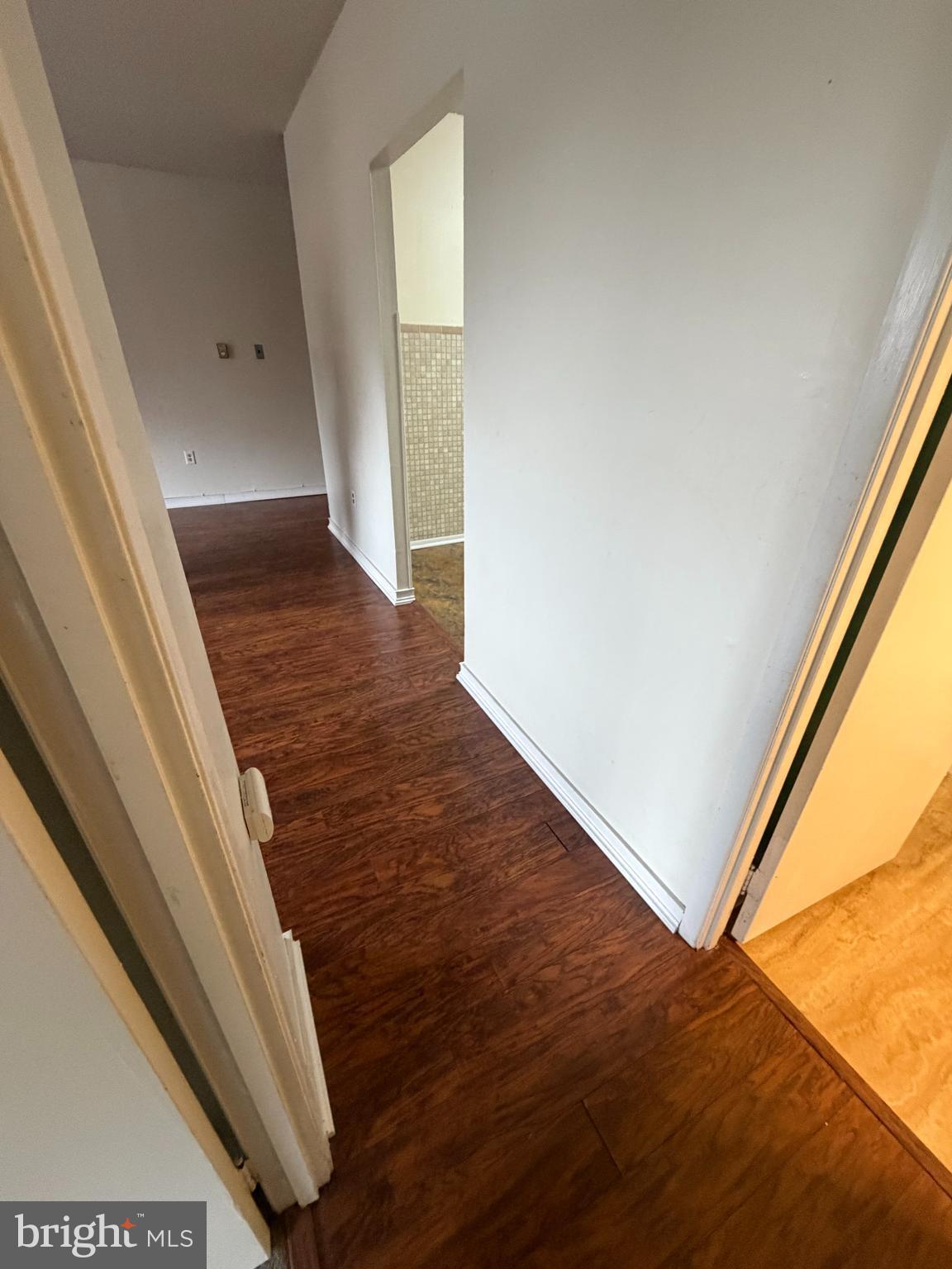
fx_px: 513
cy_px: 634
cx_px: 476
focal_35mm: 14
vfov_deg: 102.1
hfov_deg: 85.7
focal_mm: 2.22
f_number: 2.2
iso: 500
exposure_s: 1/60
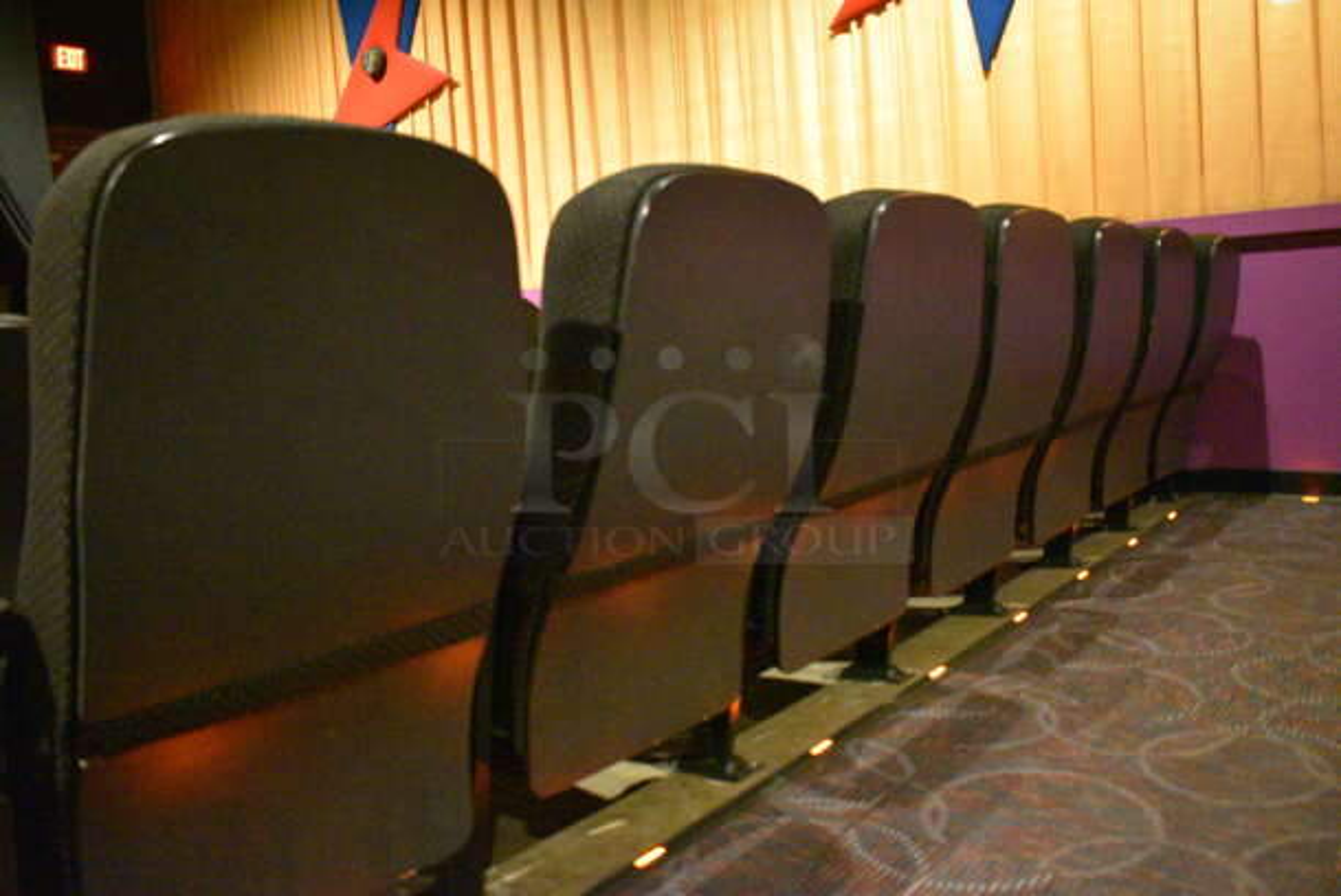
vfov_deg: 48.0
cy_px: 448
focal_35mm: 27
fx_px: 1007
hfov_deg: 67.3
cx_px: 670
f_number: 3.5
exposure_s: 1/15
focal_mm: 18
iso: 12800
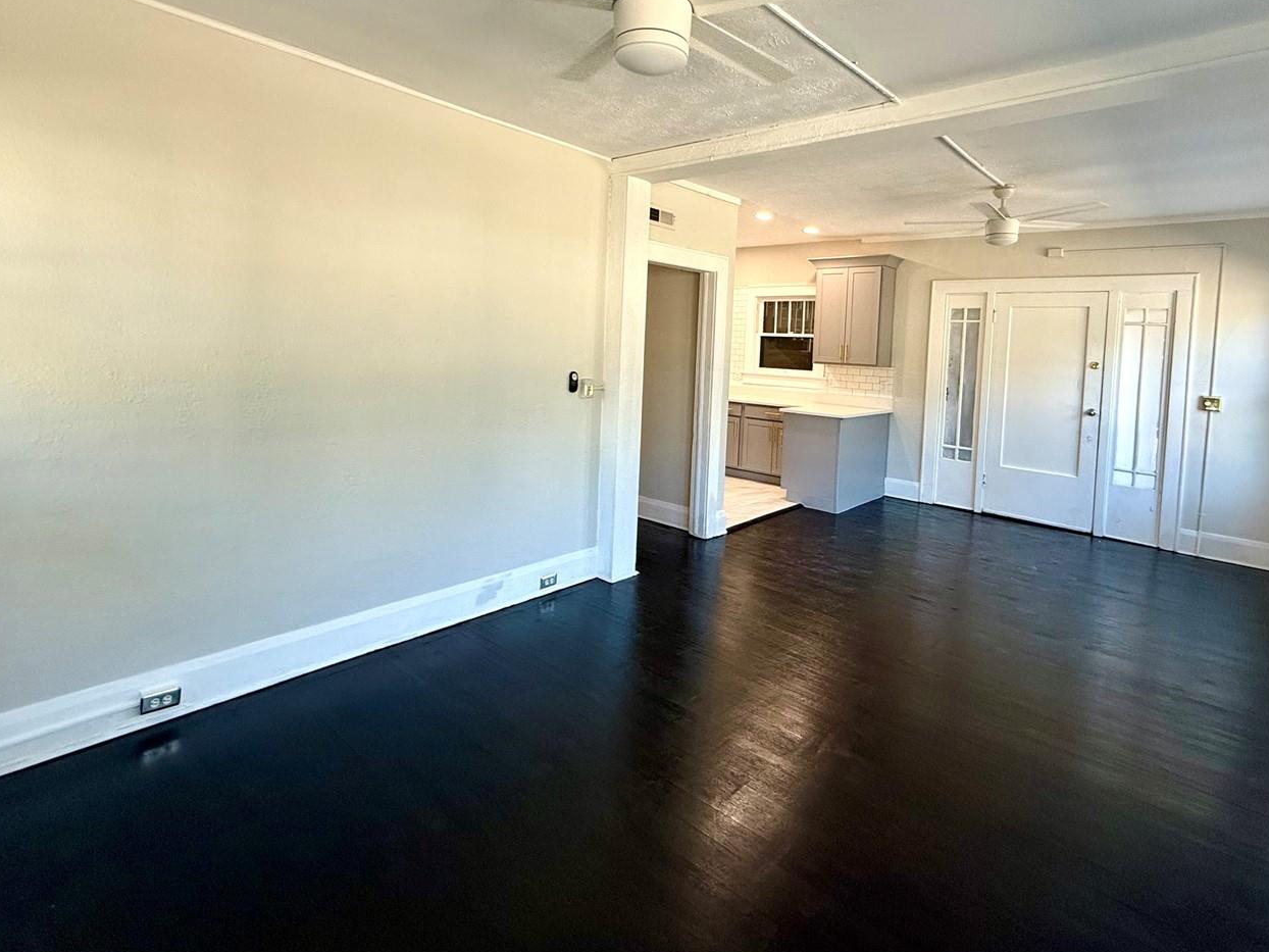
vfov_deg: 70.7
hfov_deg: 87.6
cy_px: 371
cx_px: 676
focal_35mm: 18
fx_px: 660
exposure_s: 1/120
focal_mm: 2.22
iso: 200
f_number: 2.2
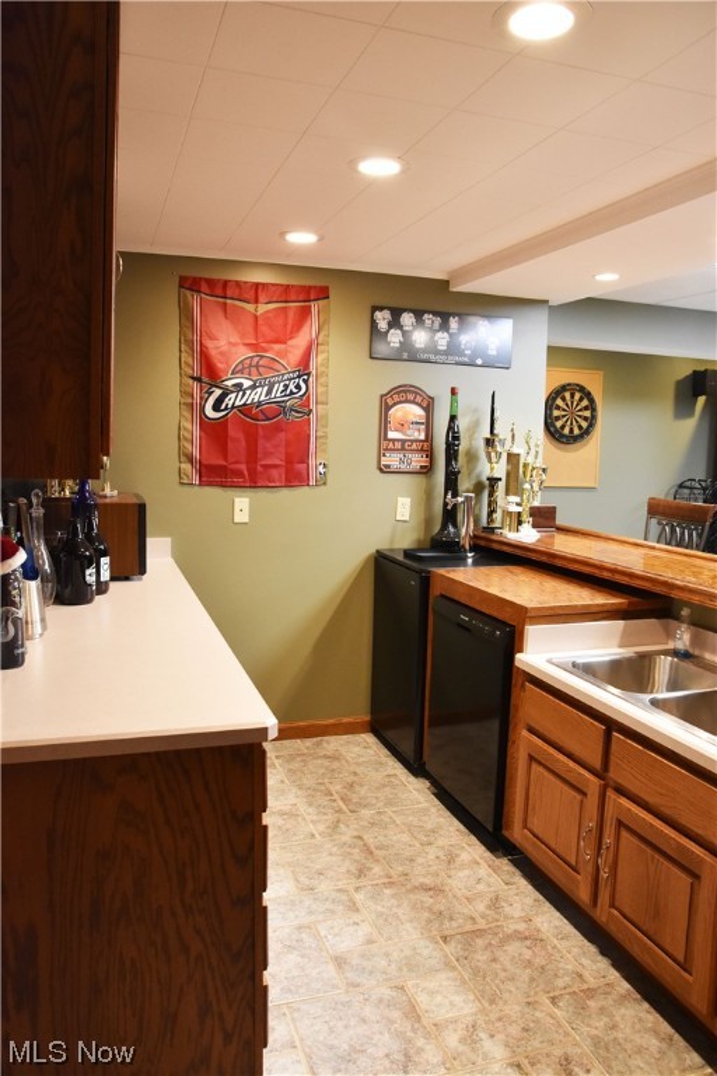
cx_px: 358
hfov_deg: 50.4
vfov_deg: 70.4
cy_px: 538
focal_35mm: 26
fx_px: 762
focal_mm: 17
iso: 2000
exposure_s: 1/60
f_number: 4
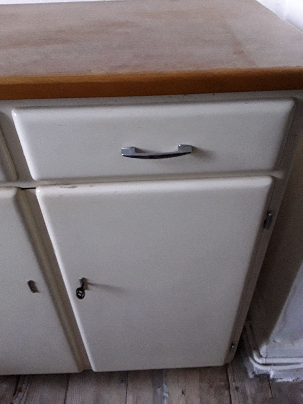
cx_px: 152
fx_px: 315
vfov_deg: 65.3
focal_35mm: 27
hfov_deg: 51.4
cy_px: 202
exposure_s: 1/17
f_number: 1.9
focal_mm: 2.91
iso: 250
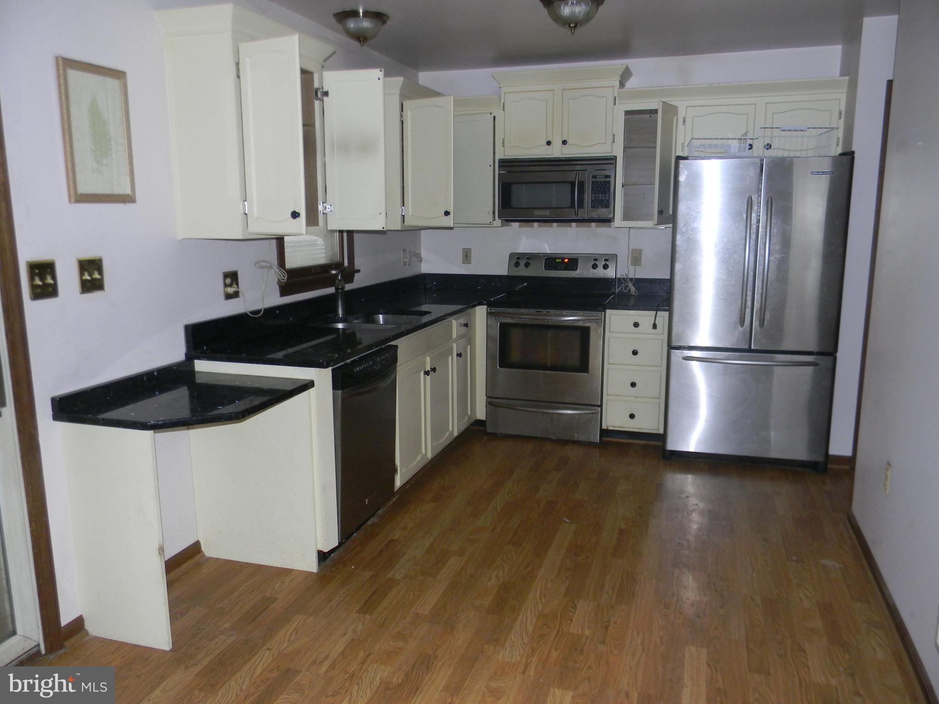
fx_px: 760
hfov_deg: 63.4
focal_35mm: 28
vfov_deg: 49.7
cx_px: 470
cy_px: 352
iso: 200
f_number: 3.5
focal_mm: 5
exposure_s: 1/26
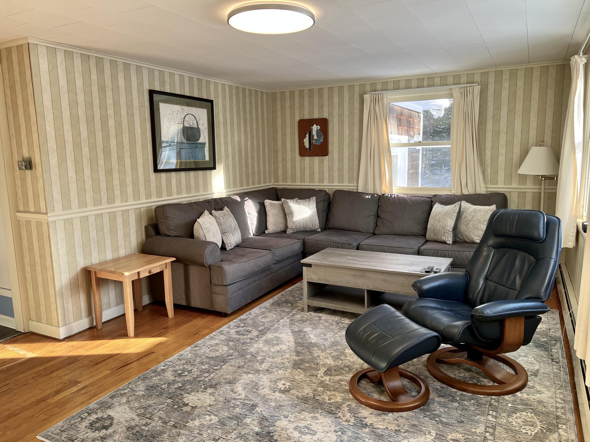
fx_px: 443
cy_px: 221
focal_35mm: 26
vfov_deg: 53.1
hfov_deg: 67.3
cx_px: 295
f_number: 1.5
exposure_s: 1/121
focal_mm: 5.7
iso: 50
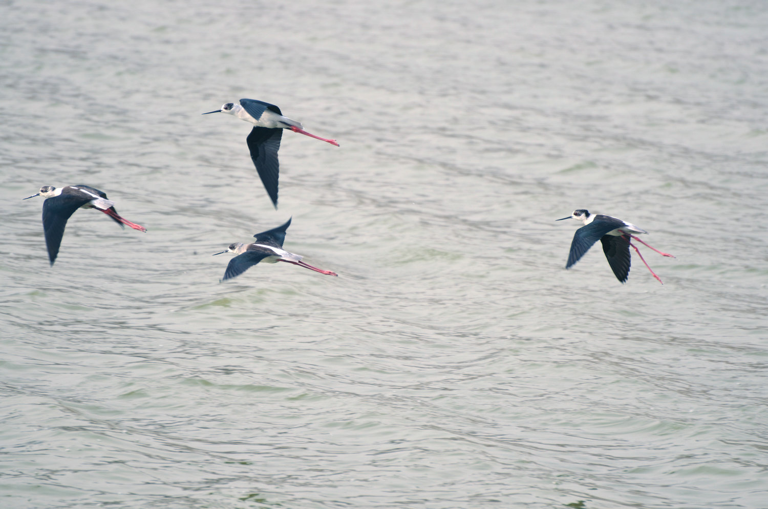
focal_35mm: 450
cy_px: 254
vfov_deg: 3.0
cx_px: 384
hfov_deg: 4.6
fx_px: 9582
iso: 100
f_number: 5.6
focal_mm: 300
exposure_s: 1/400
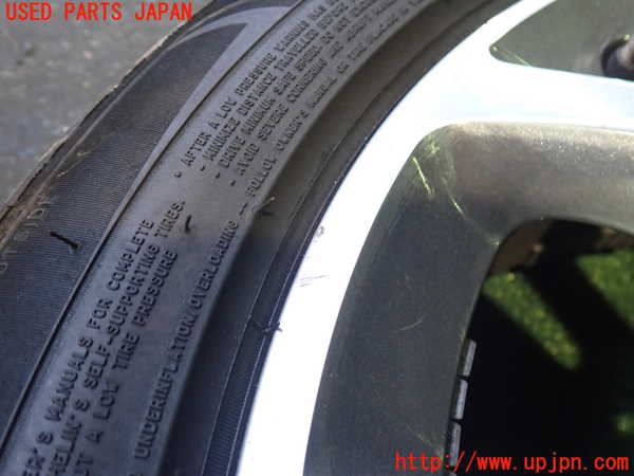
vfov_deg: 46.8
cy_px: 238
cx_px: 317
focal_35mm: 30
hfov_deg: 60.0
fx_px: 549
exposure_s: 1/30
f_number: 2.3
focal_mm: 5.4
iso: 400
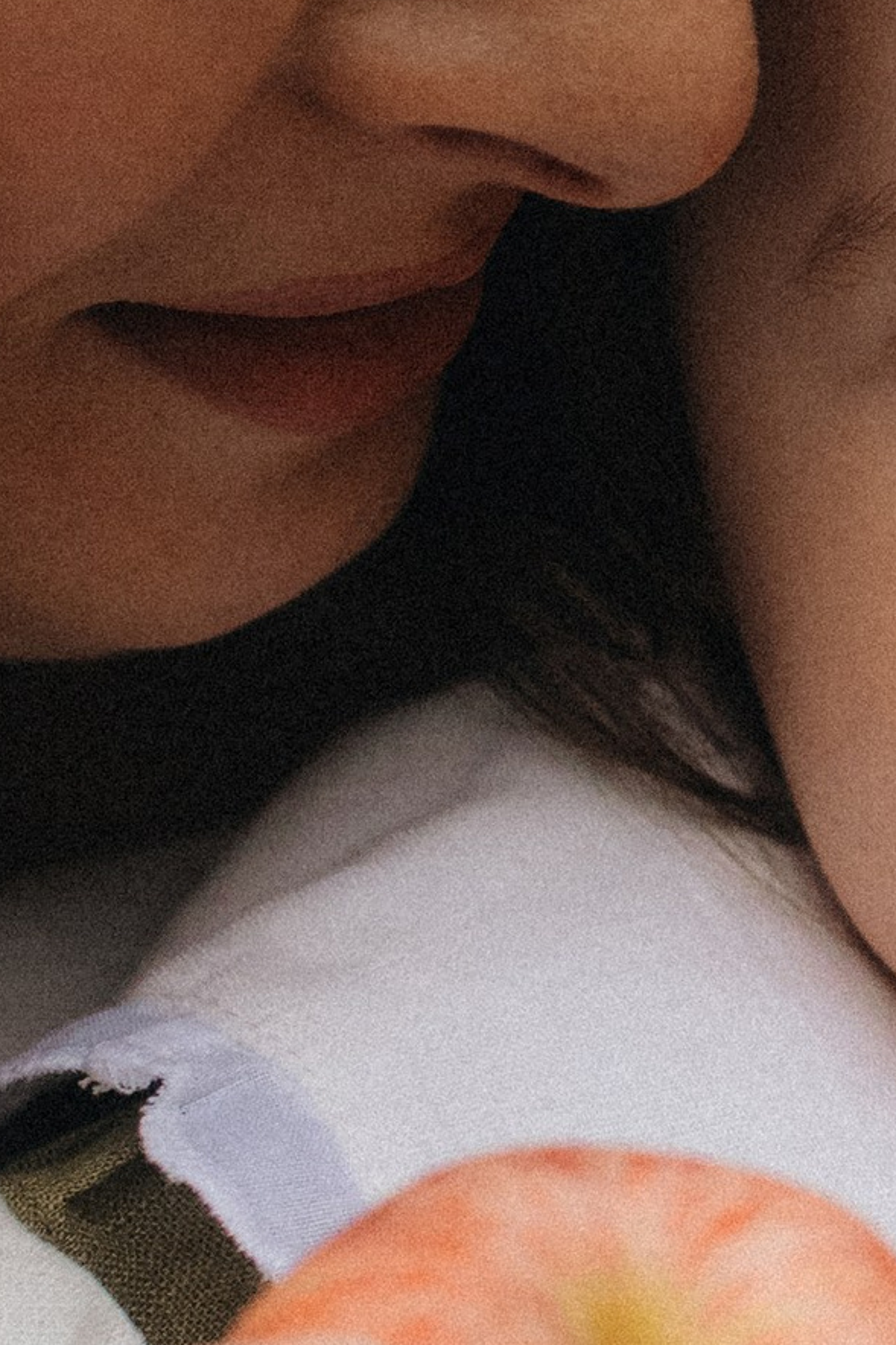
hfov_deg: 8.8
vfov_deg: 13.5
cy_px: 641
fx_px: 5676
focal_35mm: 152
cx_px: 1406
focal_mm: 35
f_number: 2.5
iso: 640
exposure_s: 1/640
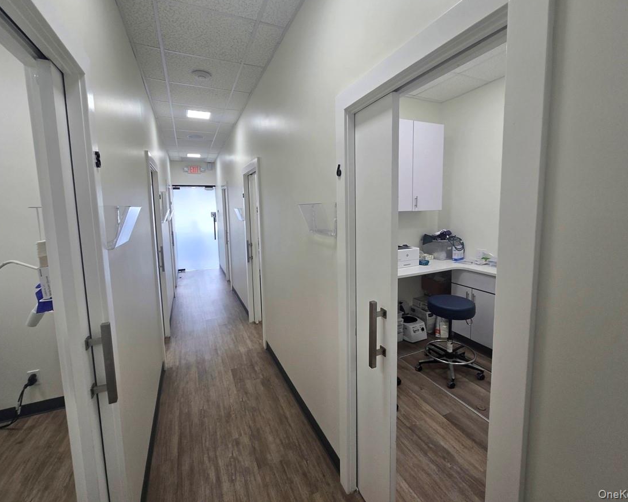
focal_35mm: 14
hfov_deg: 100.7
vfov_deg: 87.9
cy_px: 243
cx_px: 322
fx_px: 260
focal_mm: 2.2
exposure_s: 1/120
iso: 80
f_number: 2.2
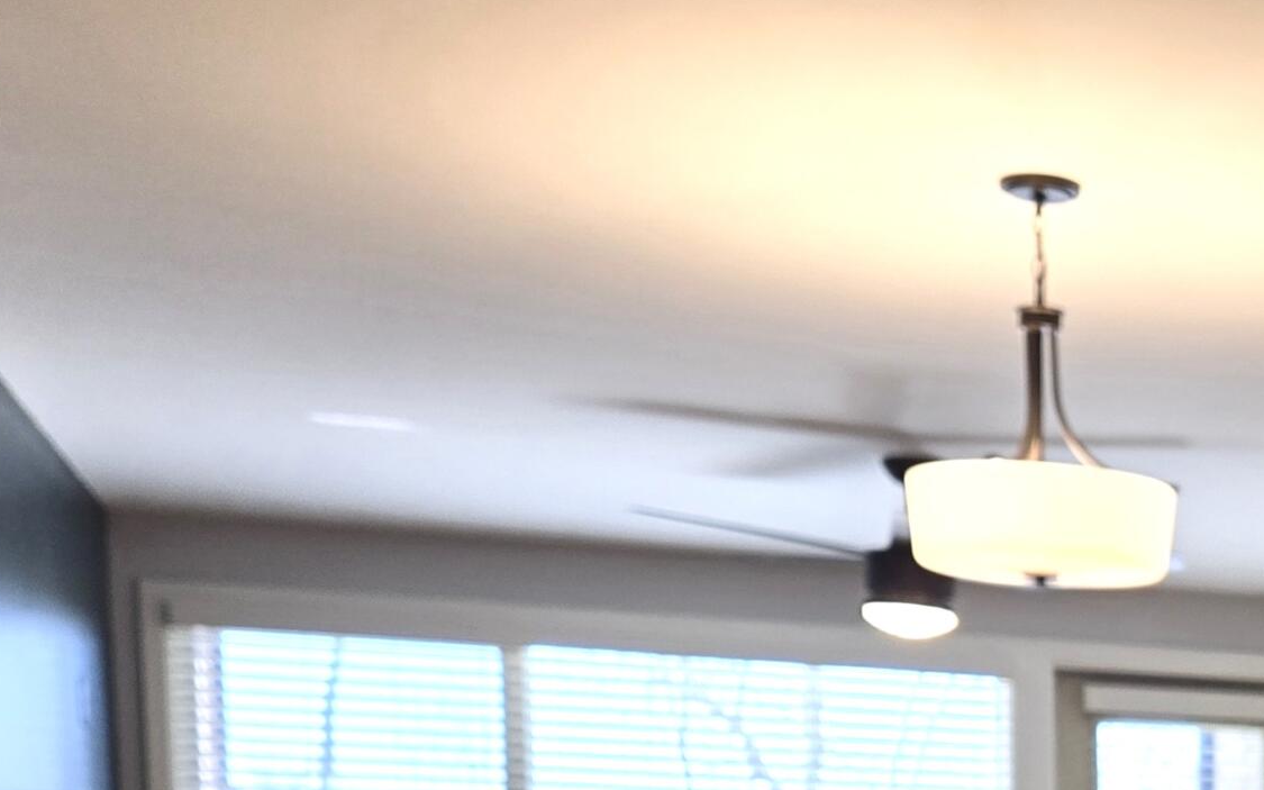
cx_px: 1525
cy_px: 1220
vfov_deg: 17.7
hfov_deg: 27.6
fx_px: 2239
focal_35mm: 65
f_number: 1.8
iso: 50
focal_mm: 5.4
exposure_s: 1/120
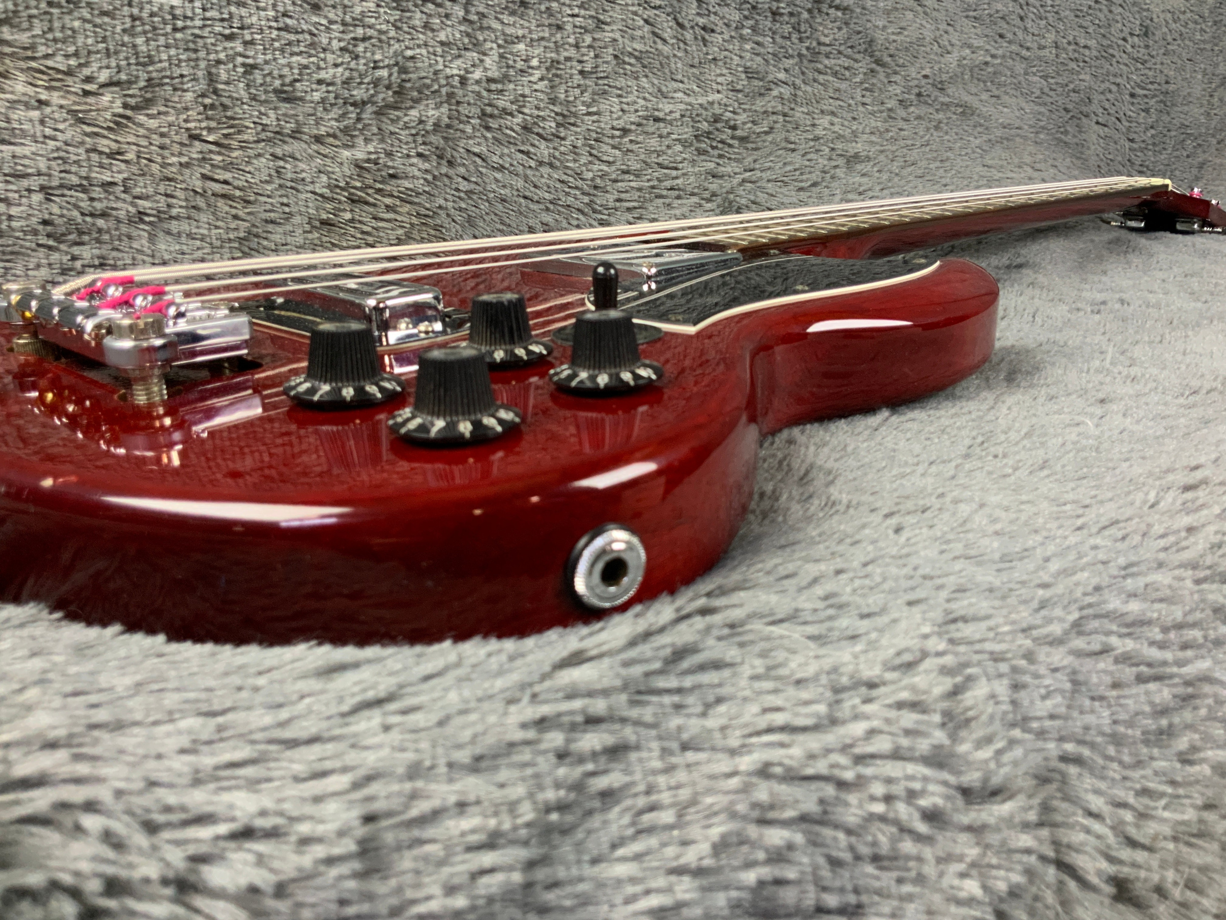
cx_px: 613
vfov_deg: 48.2
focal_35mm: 29
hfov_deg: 61.7
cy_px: 460
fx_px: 1027
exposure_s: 1/50
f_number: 1.8
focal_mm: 3
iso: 125
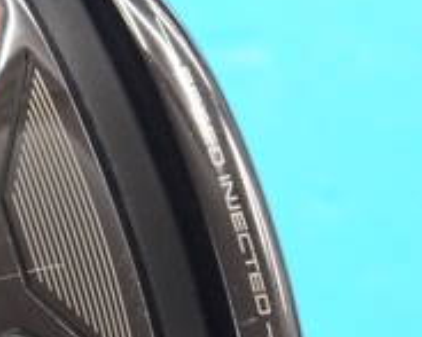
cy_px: 319
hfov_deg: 6.7
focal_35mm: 285
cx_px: -103
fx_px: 3558
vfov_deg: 5.4
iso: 800
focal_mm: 42
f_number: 5.6
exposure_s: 1/50
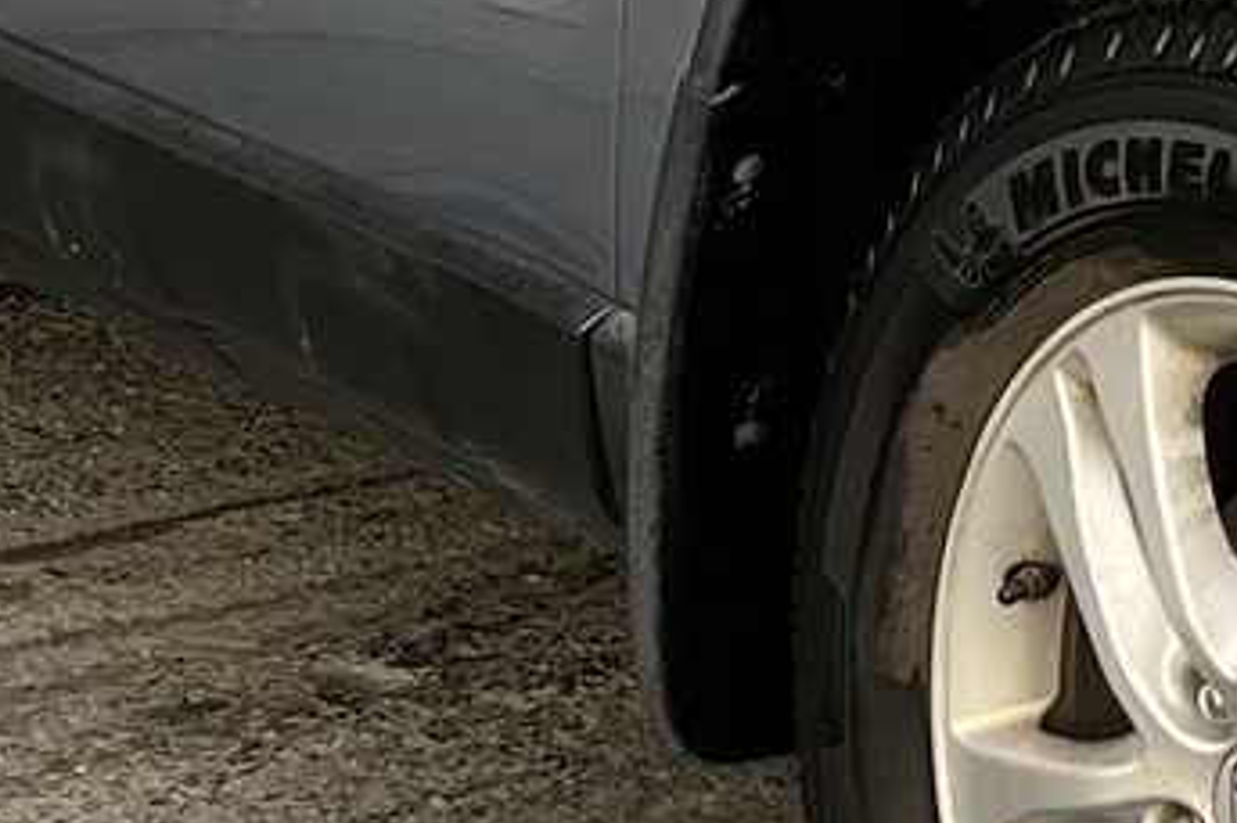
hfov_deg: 12.4
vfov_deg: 8.4
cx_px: 1593
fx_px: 5529
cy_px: -345
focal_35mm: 161
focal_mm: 5.7
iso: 50
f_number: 1.5
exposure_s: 1/371
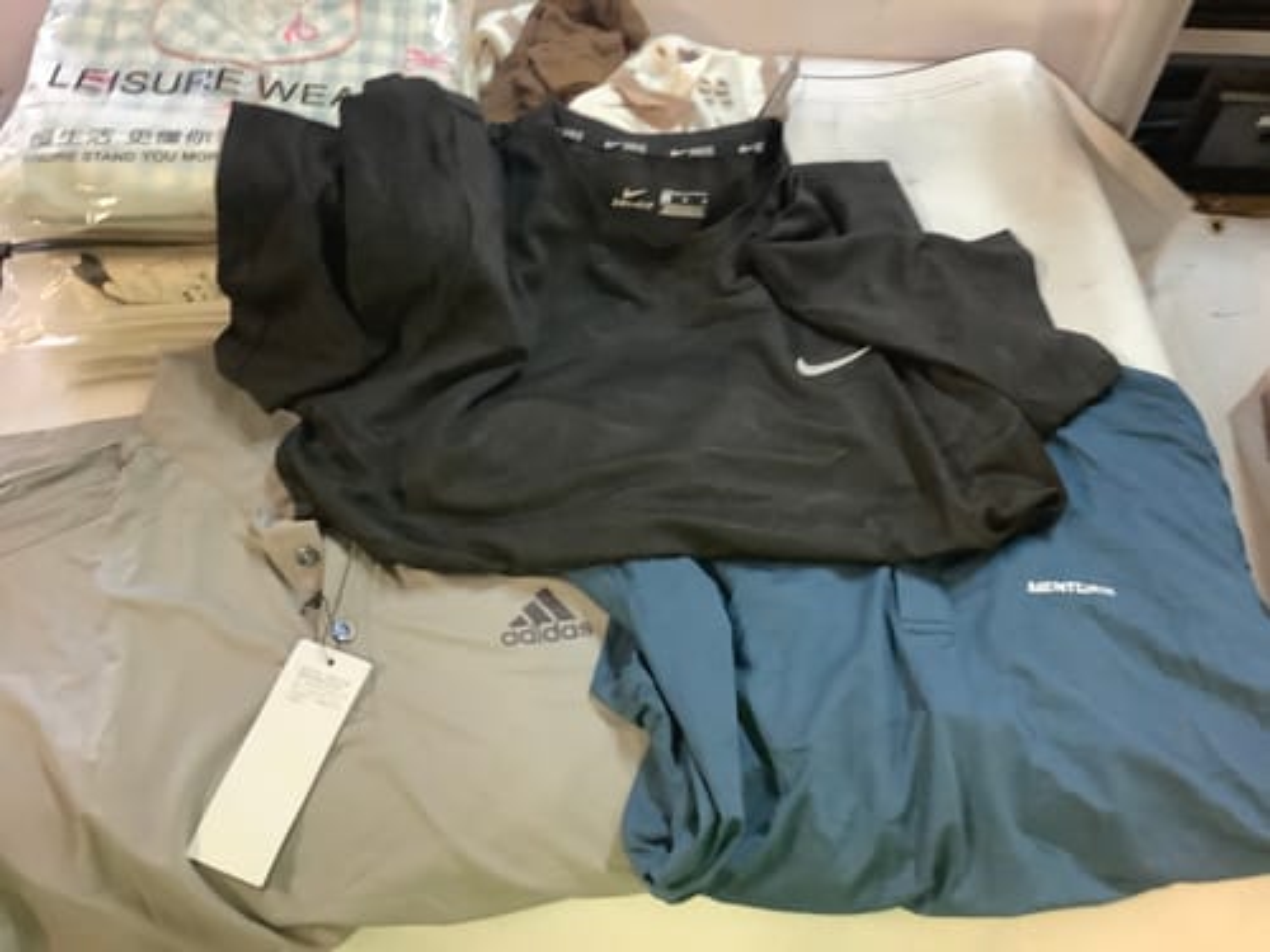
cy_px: 476
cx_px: 635
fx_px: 1137
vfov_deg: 45.4
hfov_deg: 58.4
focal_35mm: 31
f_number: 2.4
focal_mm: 3.3
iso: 400
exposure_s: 1/33
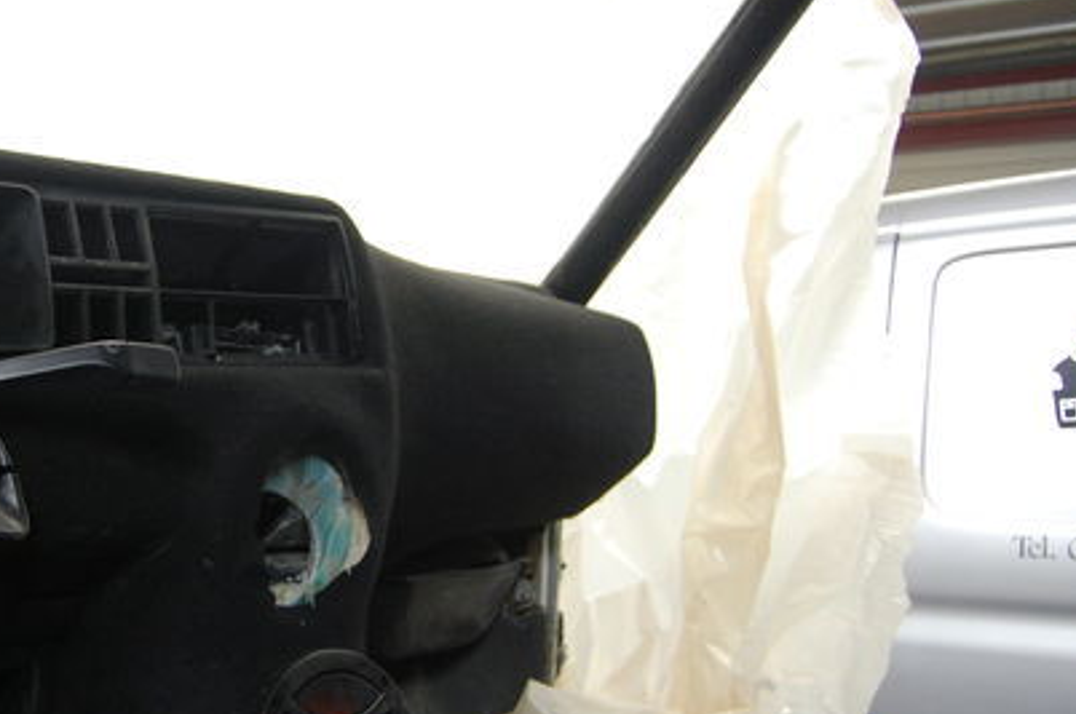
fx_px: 1284
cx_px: 257
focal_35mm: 43
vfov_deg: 31.1
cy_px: 382
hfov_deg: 43.9
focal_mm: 18
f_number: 3.5
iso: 800
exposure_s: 1/20
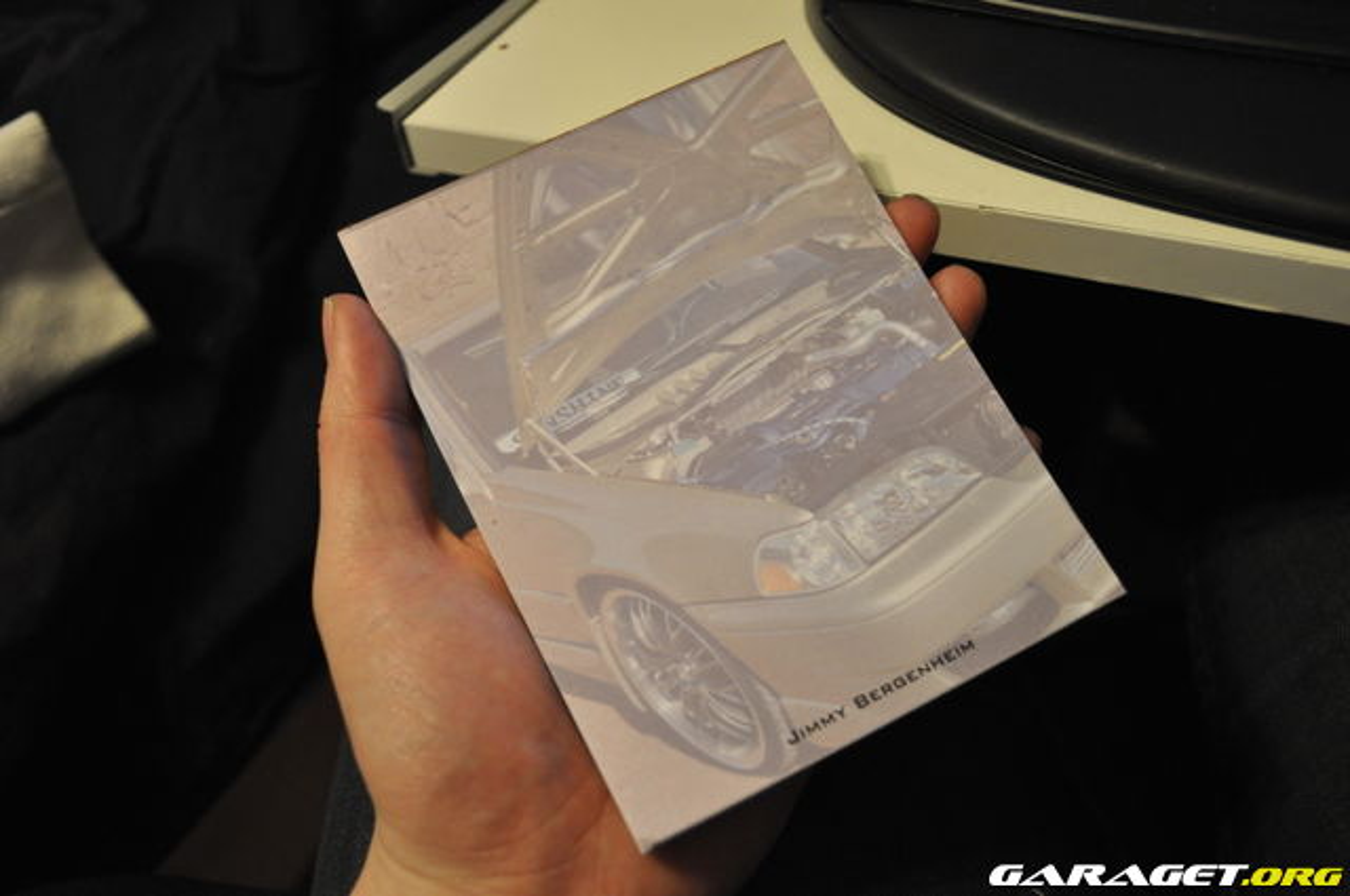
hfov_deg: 57.3
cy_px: 448
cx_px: 675
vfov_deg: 39.9
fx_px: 1236
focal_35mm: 33
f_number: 4
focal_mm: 22
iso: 1600
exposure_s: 1/20
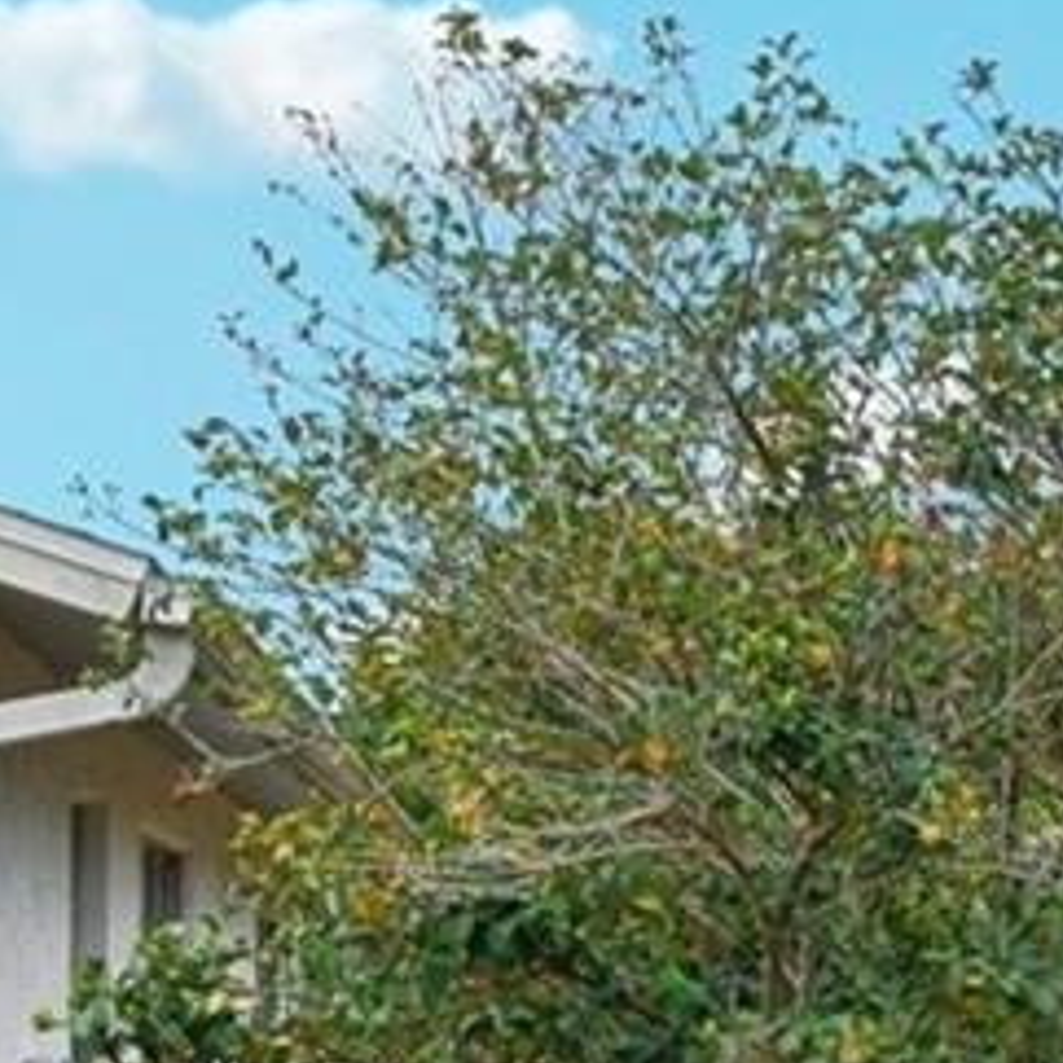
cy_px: 1107
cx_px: 2302
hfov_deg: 14.7
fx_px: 3127
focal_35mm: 90
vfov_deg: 18.7
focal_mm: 16
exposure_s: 1/200
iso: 400
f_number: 8
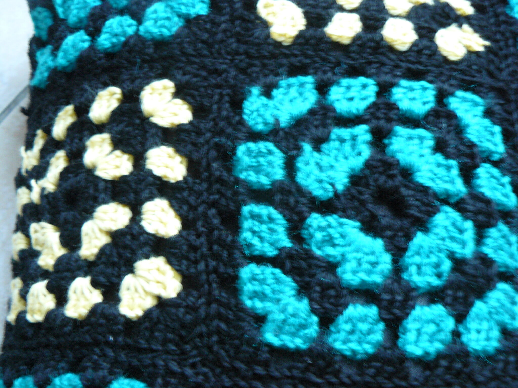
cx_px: 259
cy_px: 194
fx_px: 539
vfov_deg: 39.7
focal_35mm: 36
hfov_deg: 51.4
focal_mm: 6
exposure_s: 1/4
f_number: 2.8
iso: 200
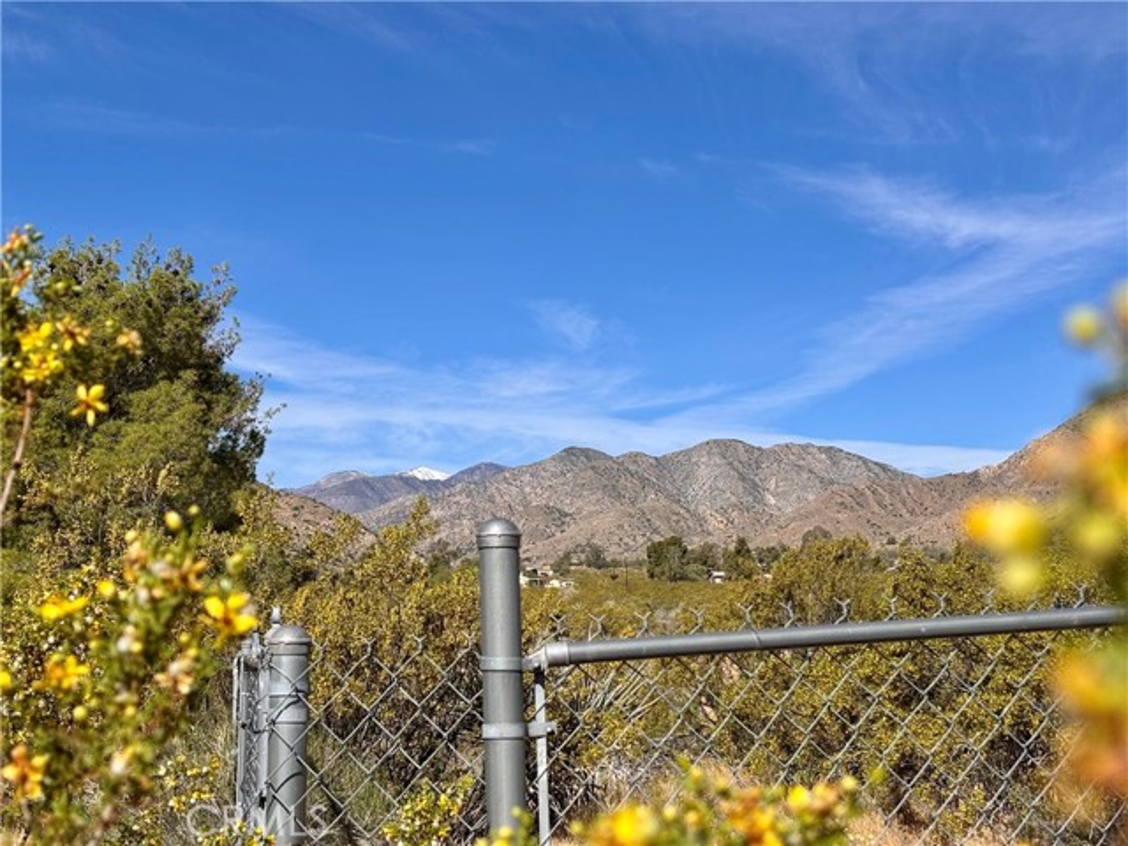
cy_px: 423
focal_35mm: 52
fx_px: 1694
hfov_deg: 36.8
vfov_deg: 28.0
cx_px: 564
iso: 32
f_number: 1.6
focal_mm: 5.96
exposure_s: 1/3788
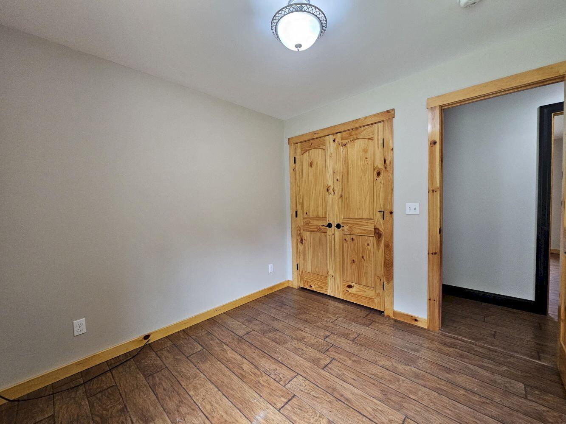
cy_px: 212
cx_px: 283
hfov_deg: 106.2
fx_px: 213
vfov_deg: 89.9
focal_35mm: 13
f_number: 2.2
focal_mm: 2.2
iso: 320
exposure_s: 1/60
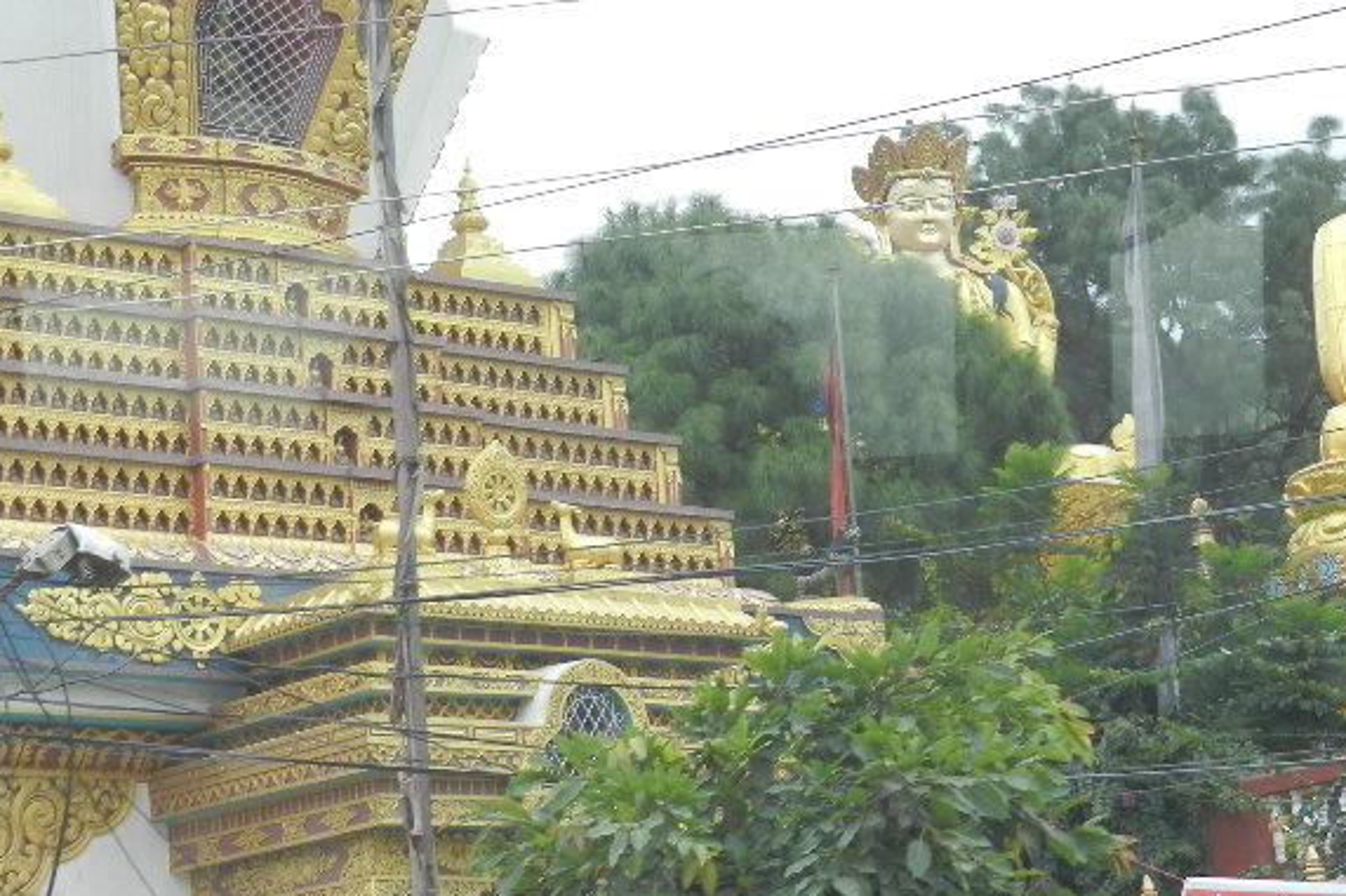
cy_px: 292
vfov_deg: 13.8
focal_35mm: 99
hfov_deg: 20.6
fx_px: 3700
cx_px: 748
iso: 160
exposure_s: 1/250
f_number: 4.6
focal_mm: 12.3
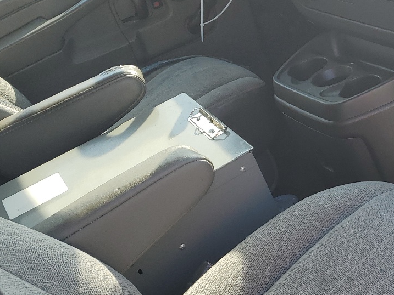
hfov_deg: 30.6
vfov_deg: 25.2
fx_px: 660
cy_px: 168
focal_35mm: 58
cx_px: 402
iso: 50
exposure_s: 1/476
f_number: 1.5
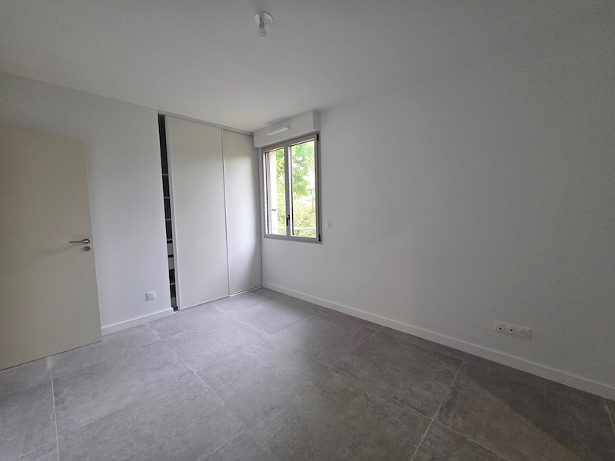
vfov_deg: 89.9
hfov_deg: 106.2
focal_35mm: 13
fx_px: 231
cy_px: 230
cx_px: 308
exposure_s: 1/100
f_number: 2.2
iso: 250
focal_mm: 2.2
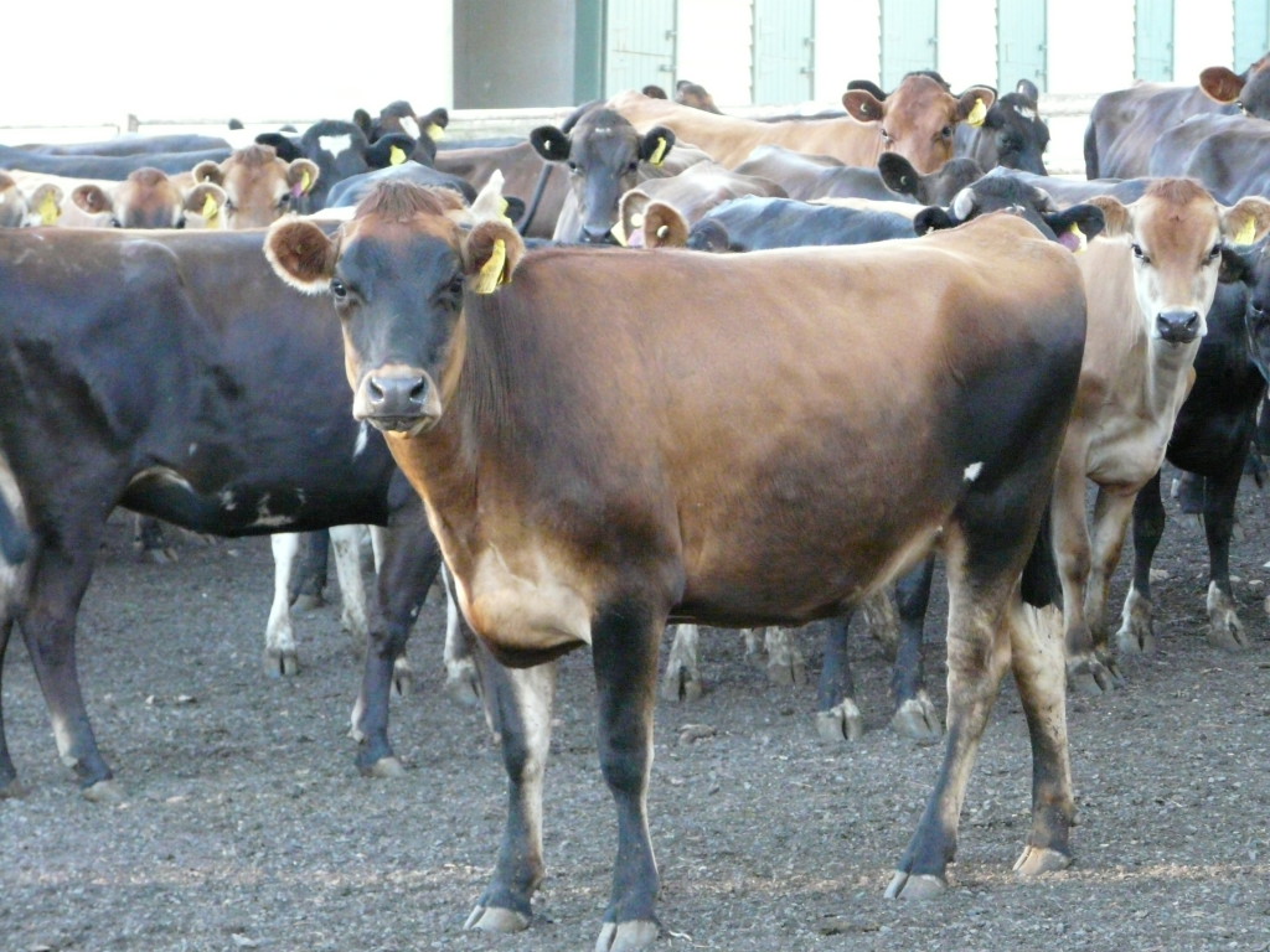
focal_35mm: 154
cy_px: 476
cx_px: 635
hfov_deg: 12.8
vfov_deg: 9.6
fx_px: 5650
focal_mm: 25.3
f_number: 3.6
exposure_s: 1/80
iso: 800
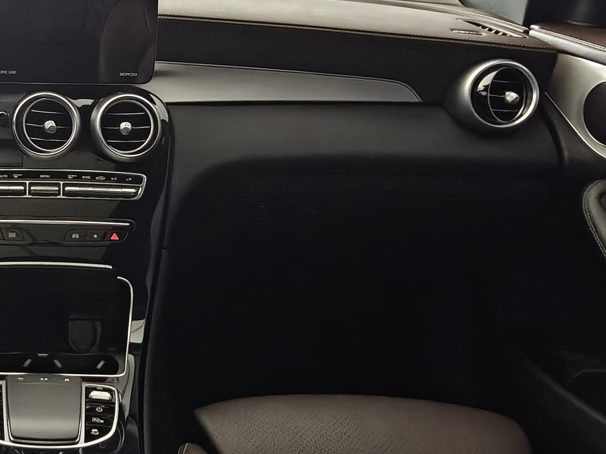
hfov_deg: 40.4
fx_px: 735
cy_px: 162
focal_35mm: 42
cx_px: 29
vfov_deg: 34.1
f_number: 2
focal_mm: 2.3
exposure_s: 1/63
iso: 4000
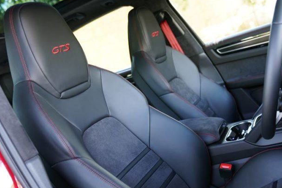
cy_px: 138
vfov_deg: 30.1
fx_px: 345
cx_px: 205
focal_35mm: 44
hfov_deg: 43.3
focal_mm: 26
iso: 100
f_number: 2.8
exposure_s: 1/13
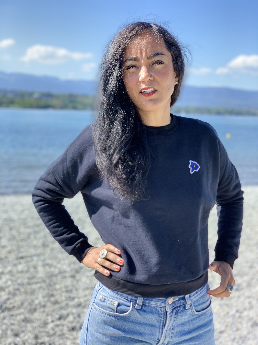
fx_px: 517
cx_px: 129
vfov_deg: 36.8
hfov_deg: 28.0
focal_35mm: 52
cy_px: 172
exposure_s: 1/300
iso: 16
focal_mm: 6
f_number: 2.4
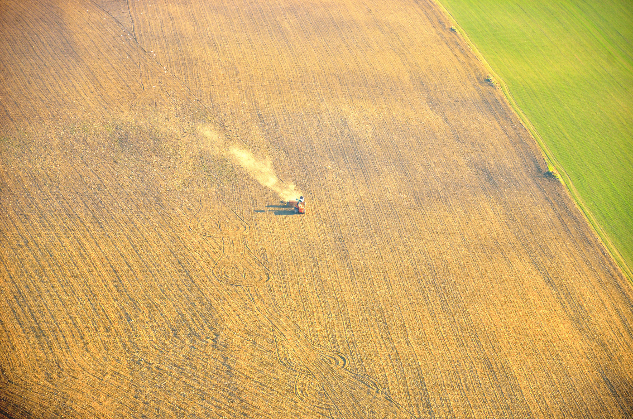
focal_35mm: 158
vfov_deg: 8.7
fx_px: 2763
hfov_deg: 13.1
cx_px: 316
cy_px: 210
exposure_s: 1/250
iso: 200
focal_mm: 105
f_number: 5.6
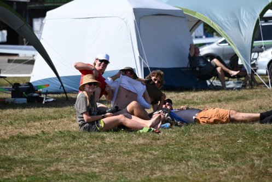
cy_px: 91
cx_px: 136
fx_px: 1890
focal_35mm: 250
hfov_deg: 8.2
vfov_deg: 5.5
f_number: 7.1
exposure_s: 1/3200
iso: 640
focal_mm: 250
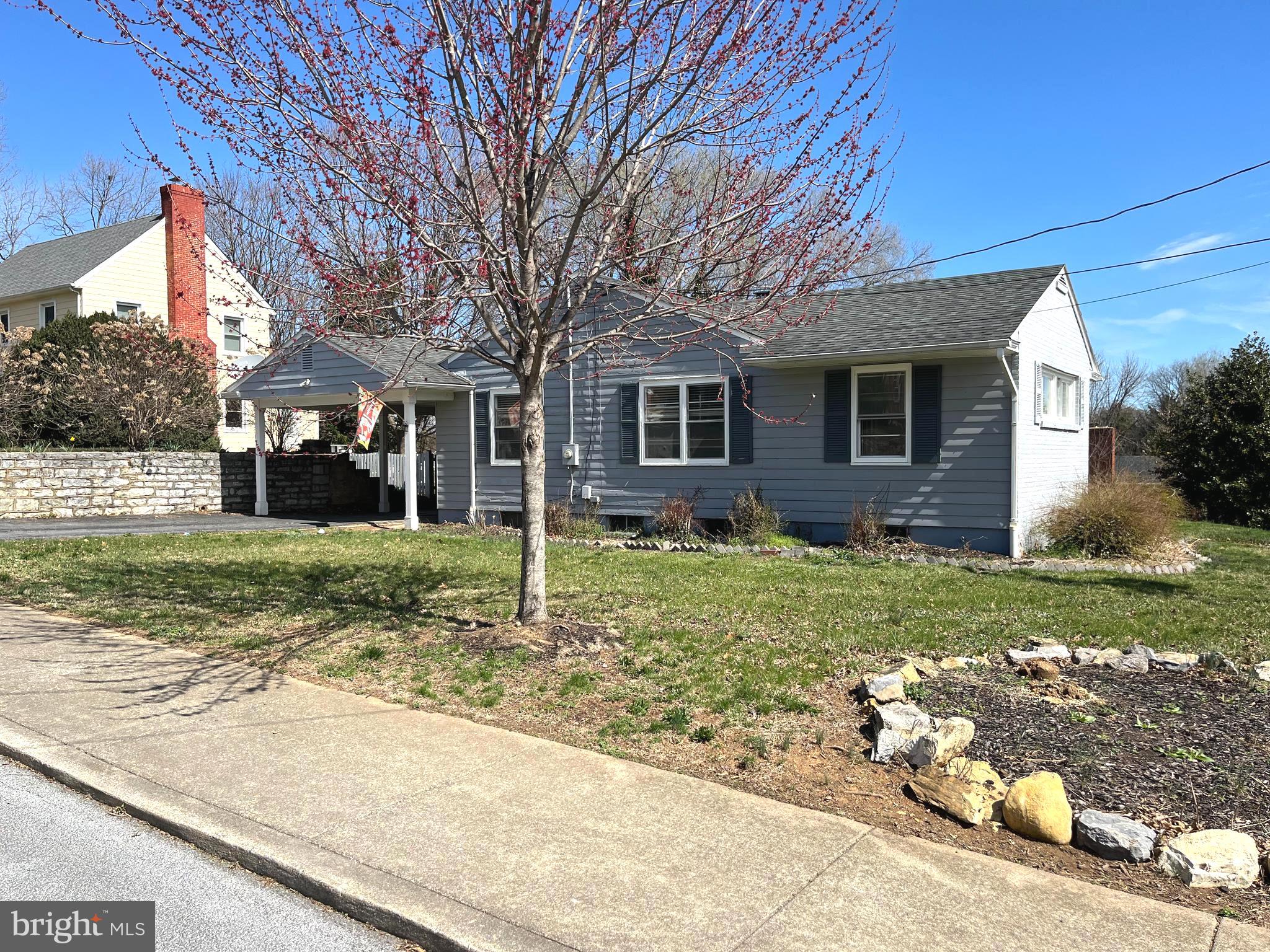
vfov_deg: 53.1
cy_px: 476
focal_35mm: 26
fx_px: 954
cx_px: 635
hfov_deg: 67.3
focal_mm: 5.1
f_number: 1.6
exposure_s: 1/3135
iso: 50
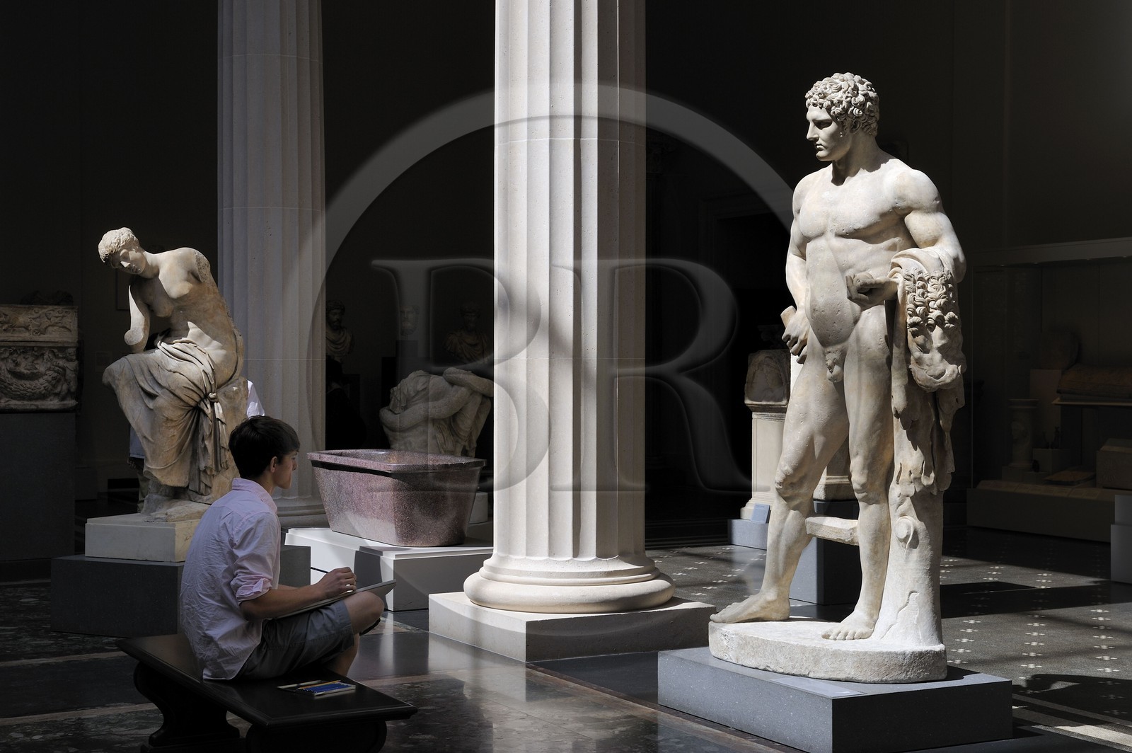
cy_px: 376
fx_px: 1759
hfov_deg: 35.7
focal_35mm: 56
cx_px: 566
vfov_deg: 24.2
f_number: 9
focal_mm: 56
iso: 200
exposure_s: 1/160
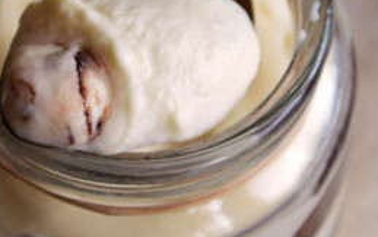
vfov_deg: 4.5
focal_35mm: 294
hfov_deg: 7.1
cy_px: 35
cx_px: 147
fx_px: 3033
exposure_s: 1/30
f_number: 5.3
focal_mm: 75
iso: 400
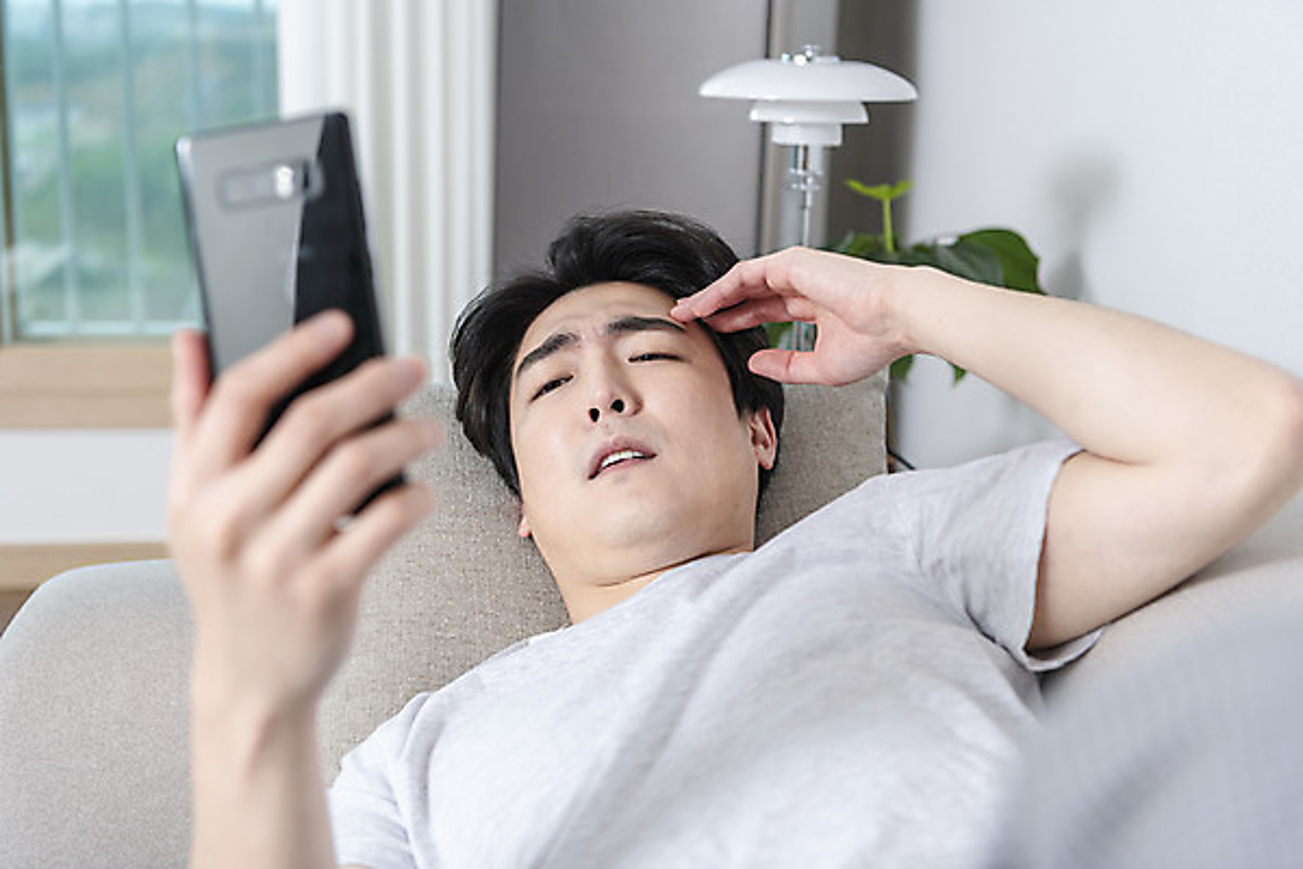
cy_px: 434
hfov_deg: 39.6
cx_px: 652
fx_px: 1810
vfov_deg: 27.0
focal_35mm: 50
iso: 200
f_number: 3.5
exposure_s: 1/125
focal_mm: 50
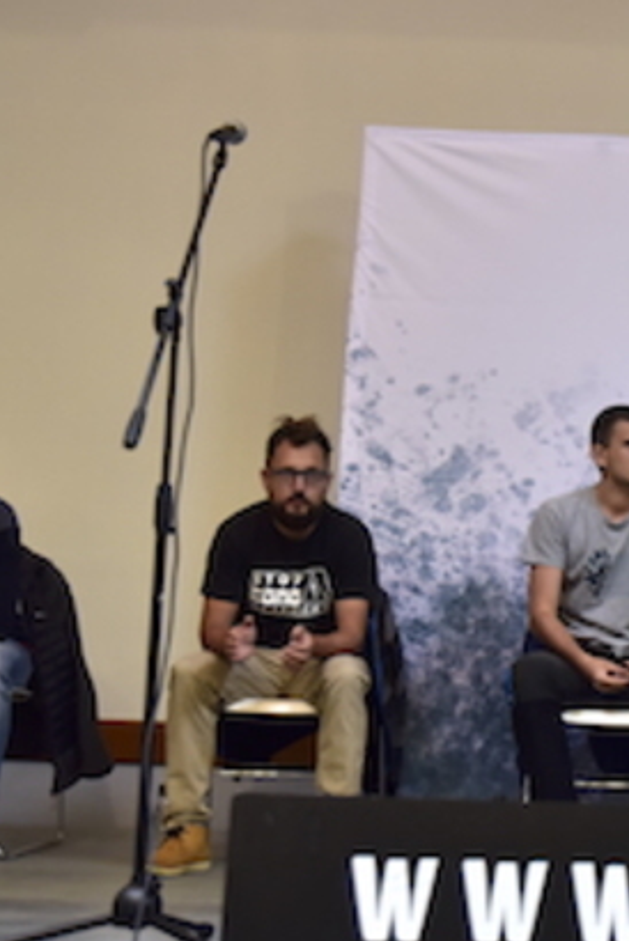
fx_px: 1910
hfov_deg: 17.8
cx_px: 753
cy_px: 418
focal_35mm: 73
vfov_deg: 27.7
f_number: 2.8
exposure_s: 1/125
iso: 1000
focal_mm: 32
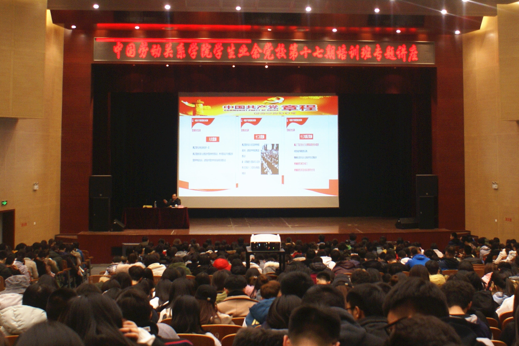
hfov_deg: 67.4
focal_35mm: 27
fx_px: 389
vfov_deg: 47.9
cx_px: 260
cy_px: 173
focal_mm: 18
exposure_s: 1/30
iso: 200
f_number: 3.5
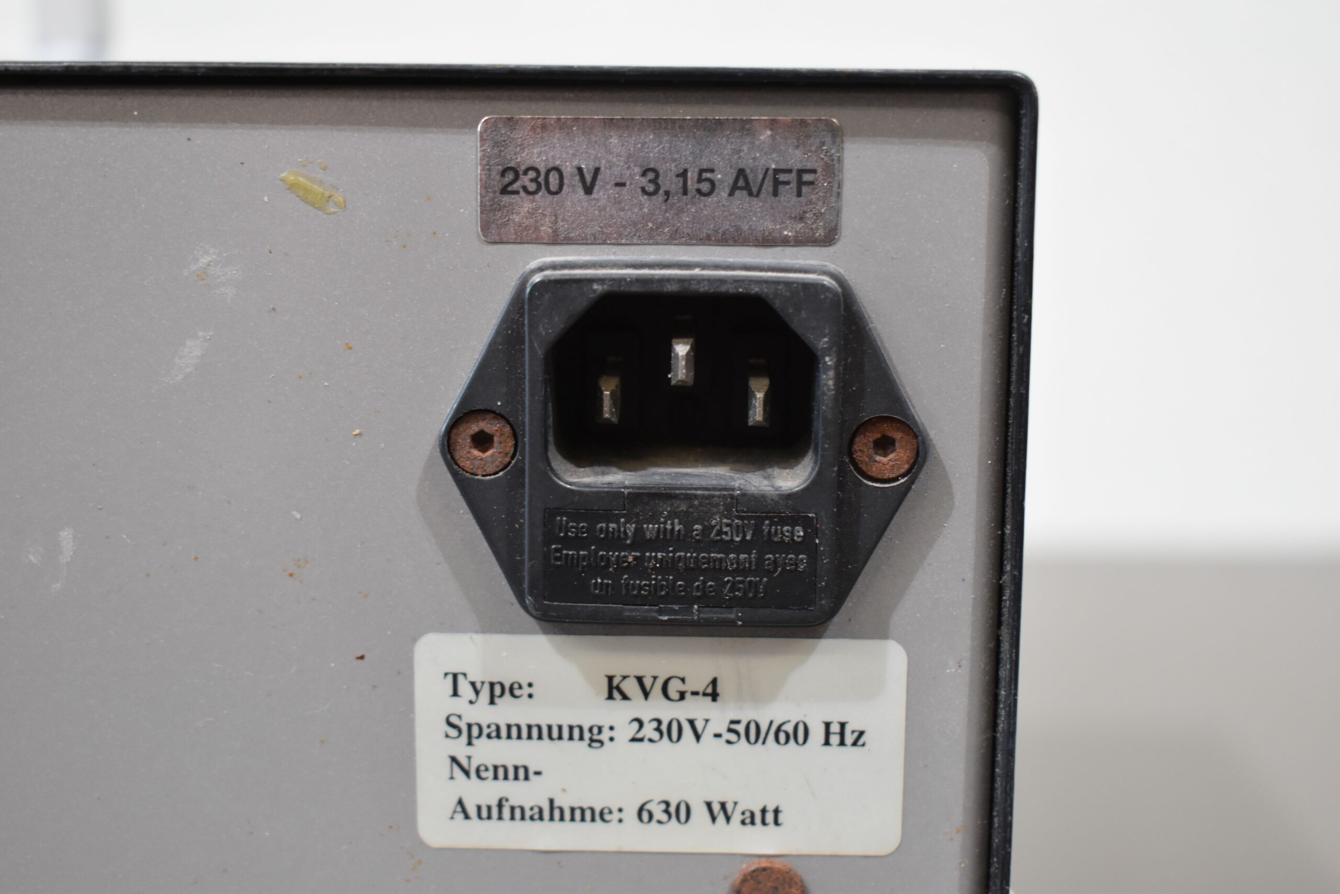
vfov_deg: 25.8
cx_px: 670
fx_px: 1954
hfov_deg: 37.8
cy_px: 447
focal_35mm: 52
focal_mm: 35
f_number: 5.6
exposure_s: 1/60
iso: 800
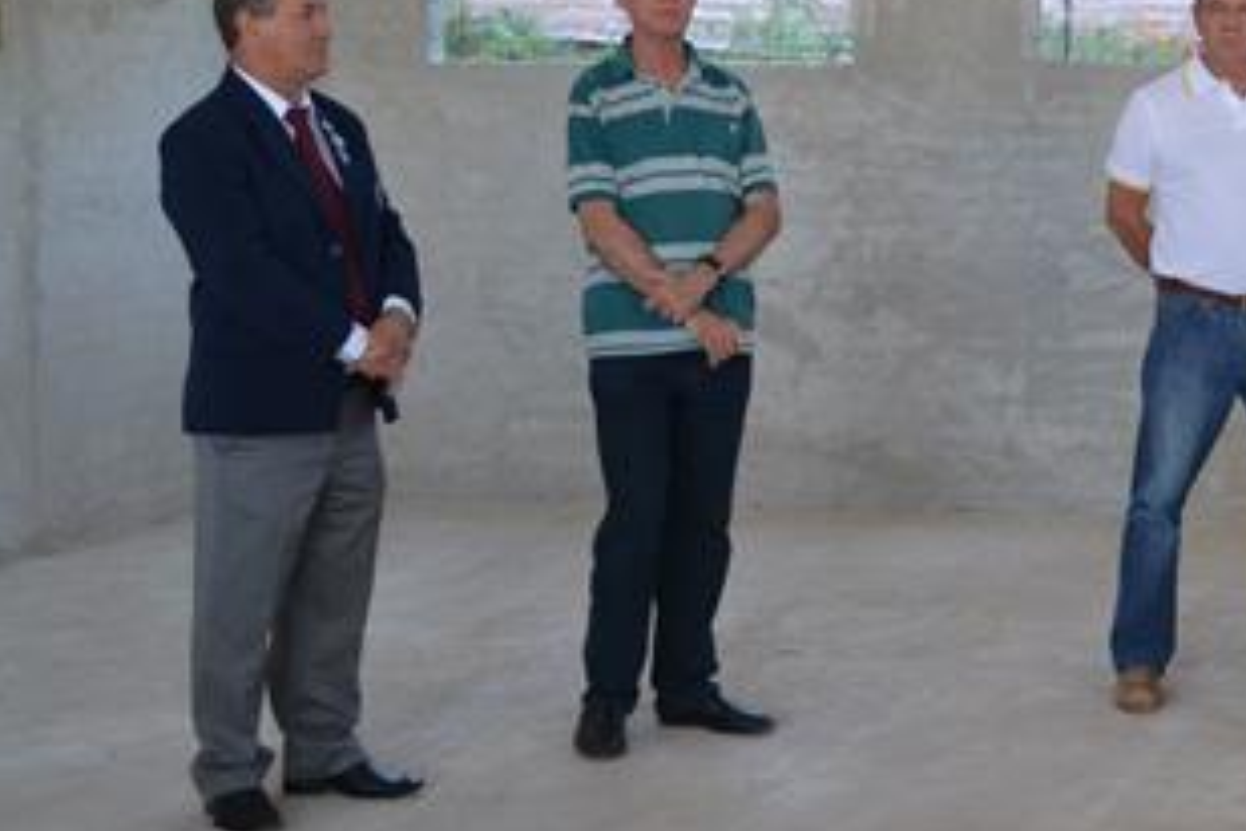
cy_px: 230
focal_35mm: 77
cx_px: 1375
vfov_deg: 17.6
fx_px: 2665
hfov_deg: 24.5
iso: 400
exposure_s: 1/80
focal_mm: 22
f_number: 4.5
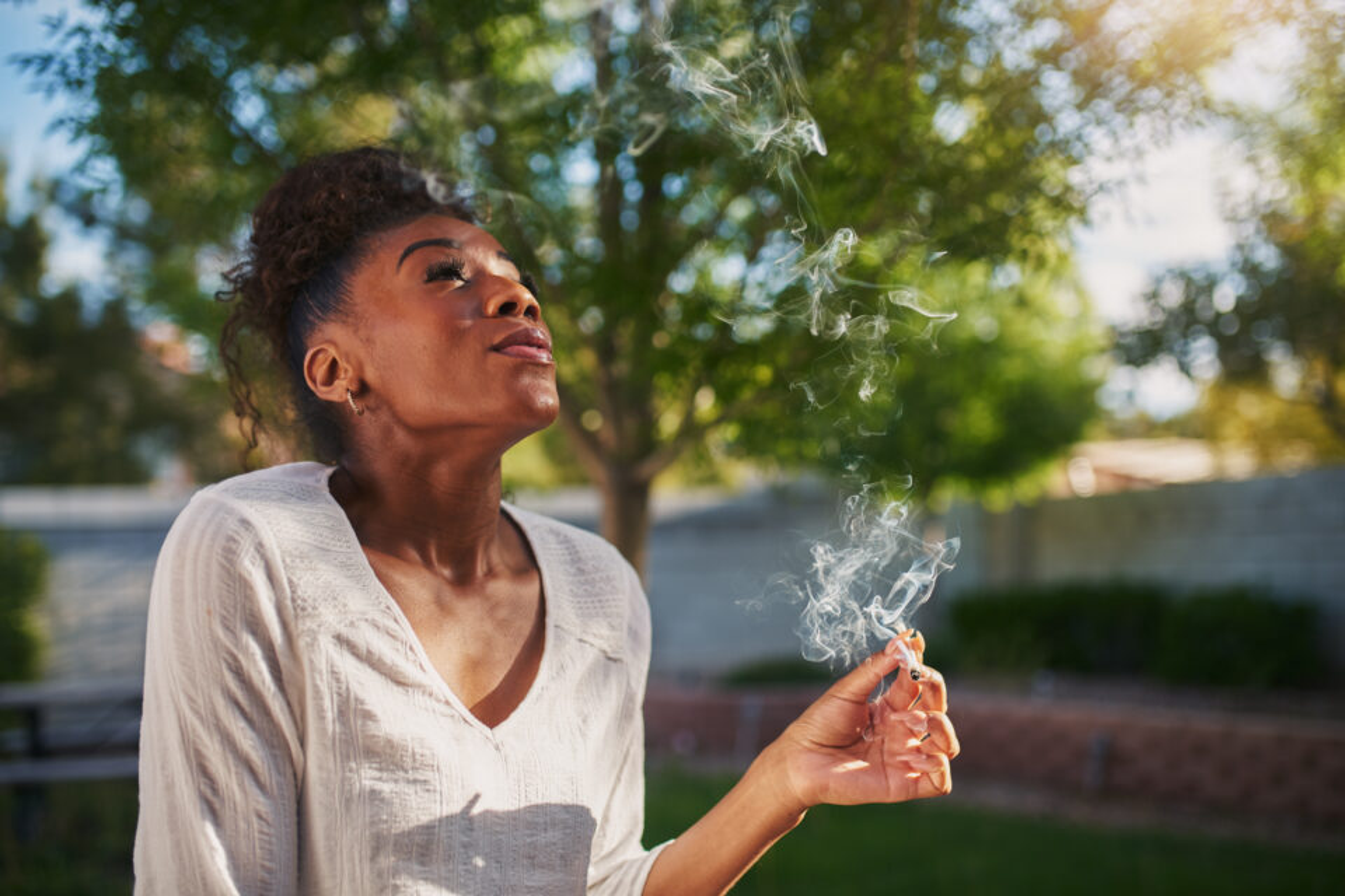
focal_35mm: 35
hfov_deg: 54.4
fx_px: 1308
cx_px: 672
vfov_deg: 37.9
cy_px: 448
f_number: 1.7
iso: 100
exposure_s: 1/1250
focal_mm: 35
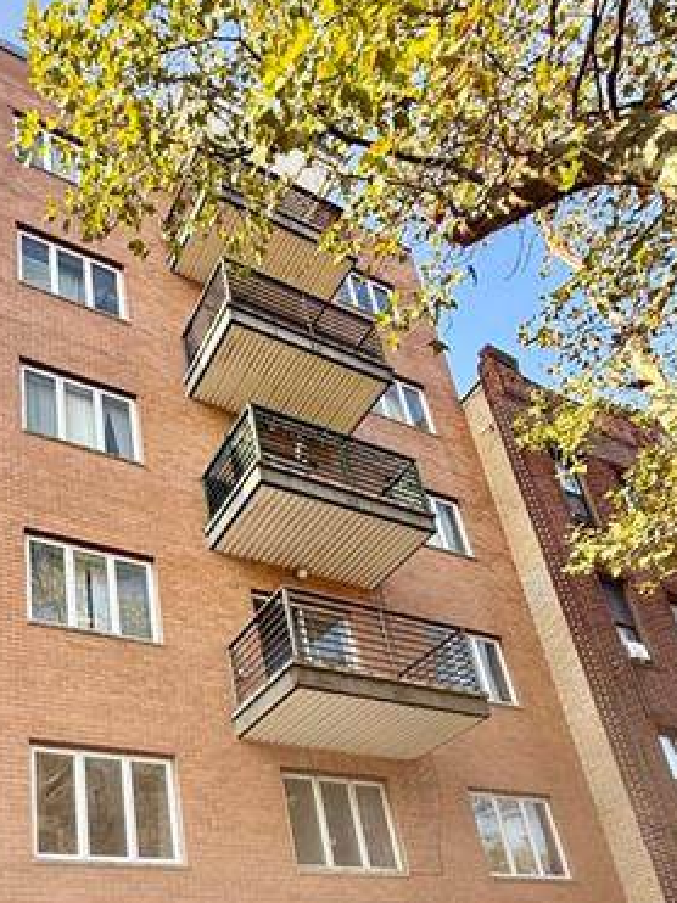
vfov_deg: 55.0
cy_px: 784
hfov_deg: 46.3
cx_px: 163
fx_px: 757
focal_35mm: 29
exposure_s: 1/269
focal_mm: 2.22
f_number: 2.2
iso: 50
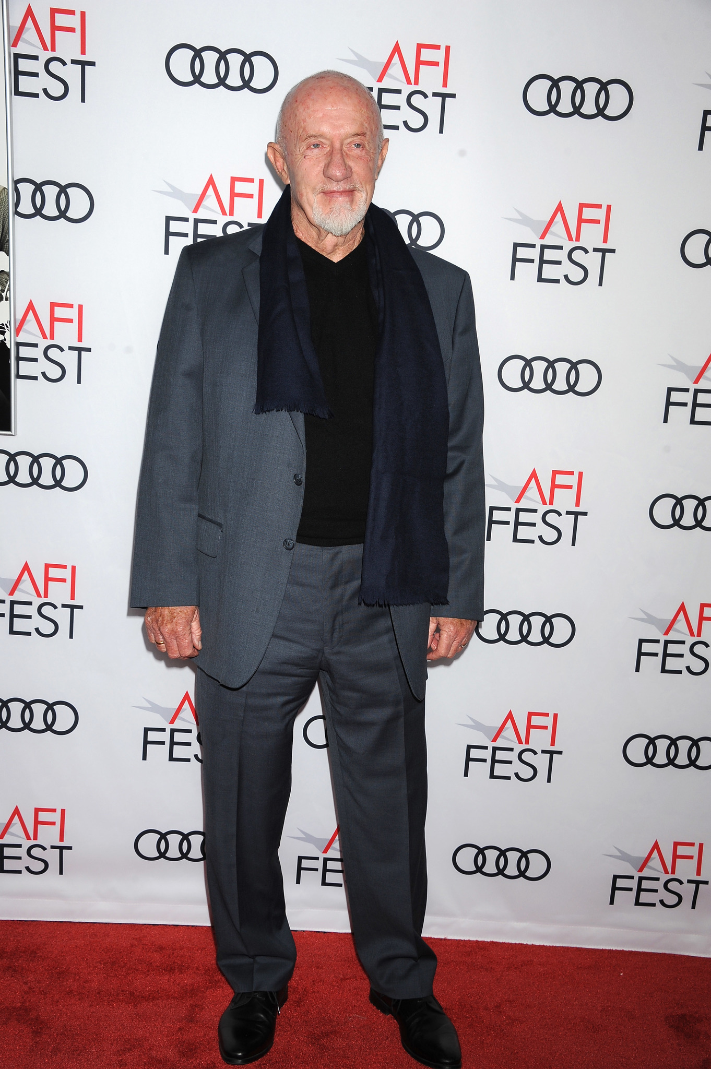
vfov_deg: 41.1
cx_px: 356
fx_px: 1424
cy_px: 534
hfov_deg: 28.0
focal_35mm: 48
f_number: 10
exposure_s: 1/200
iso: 400
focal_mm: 48
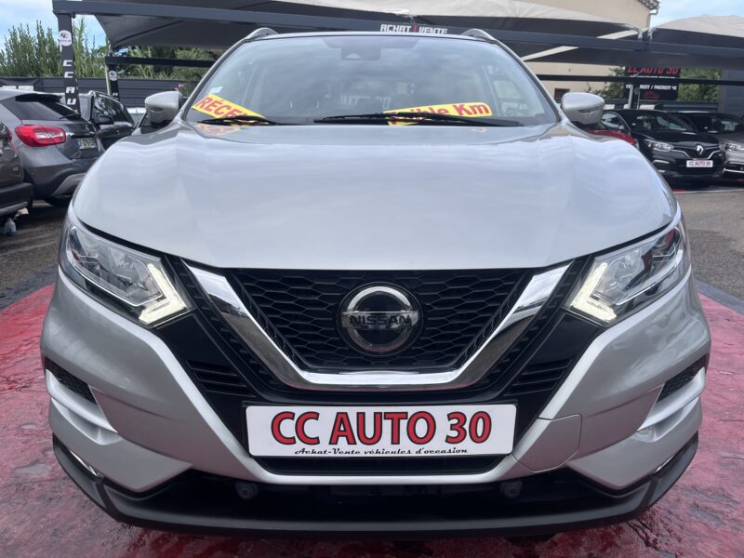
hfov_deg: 67.3
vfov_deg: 53.1
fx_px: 559
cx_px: 372
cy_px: 279
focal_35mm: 26
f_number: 1.6
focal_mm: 5.1
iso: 50
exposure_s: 1/766
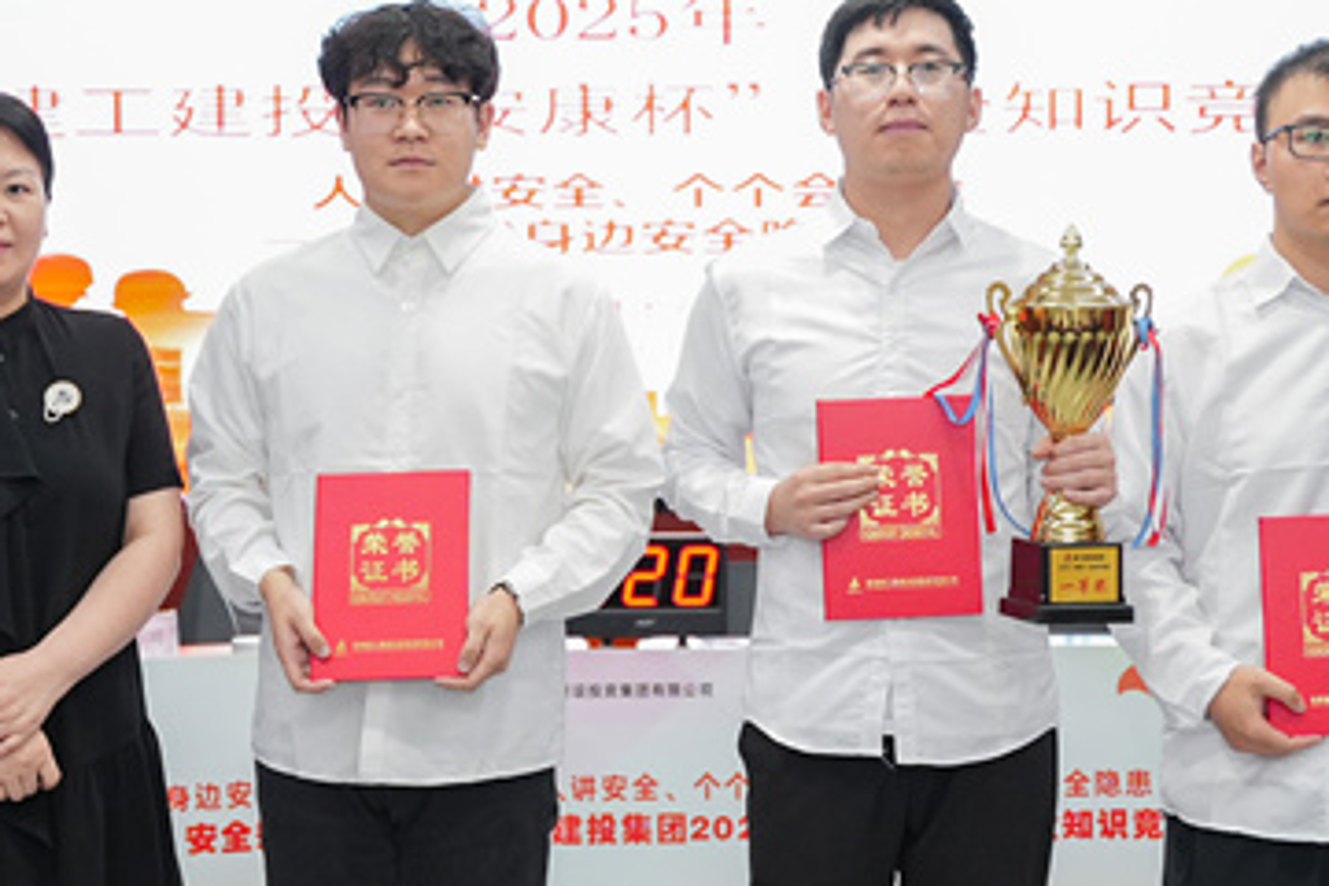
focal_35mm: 88
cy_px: 428
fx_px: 3267
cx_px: 613
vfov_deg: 15.4
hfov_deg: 23.0
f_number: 2.8
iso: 800
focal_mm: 31.9
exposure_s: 1/200
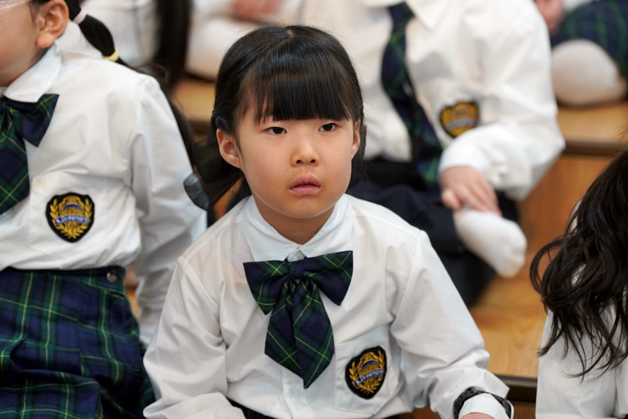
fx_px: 3489
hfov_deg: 10.3
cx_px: 314
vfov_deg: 6.9
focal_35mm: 200
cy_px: 210
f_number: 4
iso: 2000
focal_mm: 200
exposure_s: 1/250
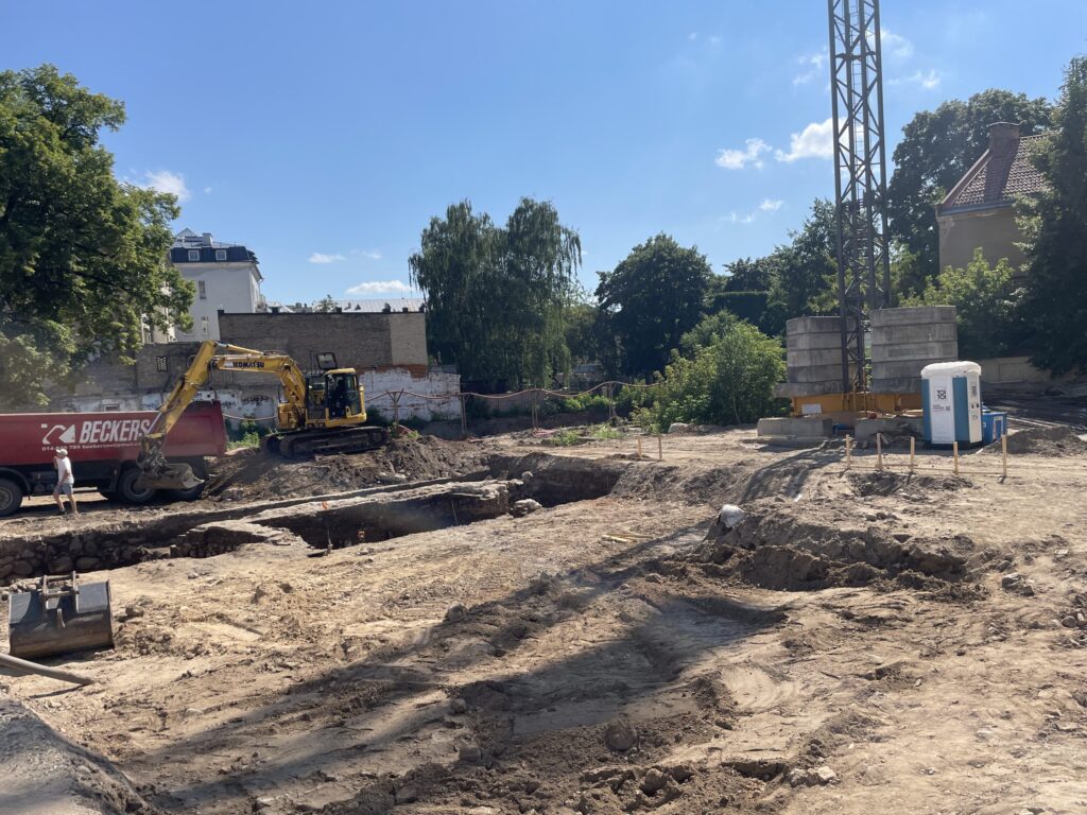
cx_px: 544
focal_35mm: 26
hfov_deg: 67.3
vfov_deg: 53.1
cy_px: 408
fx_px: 816
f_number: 1.6
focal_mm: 4.2
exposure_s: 1/4132
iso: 32
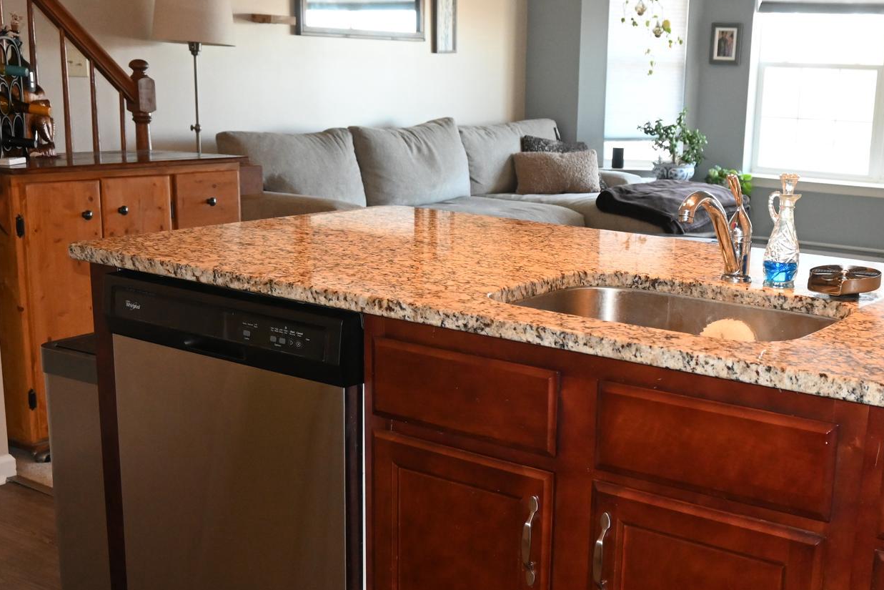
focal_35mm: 48
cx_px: 568
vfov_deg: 27.7
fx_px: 1189
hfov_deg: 40.4
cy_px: 374
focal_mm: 19.5
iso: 2000
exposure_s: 1/60
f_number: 3.8
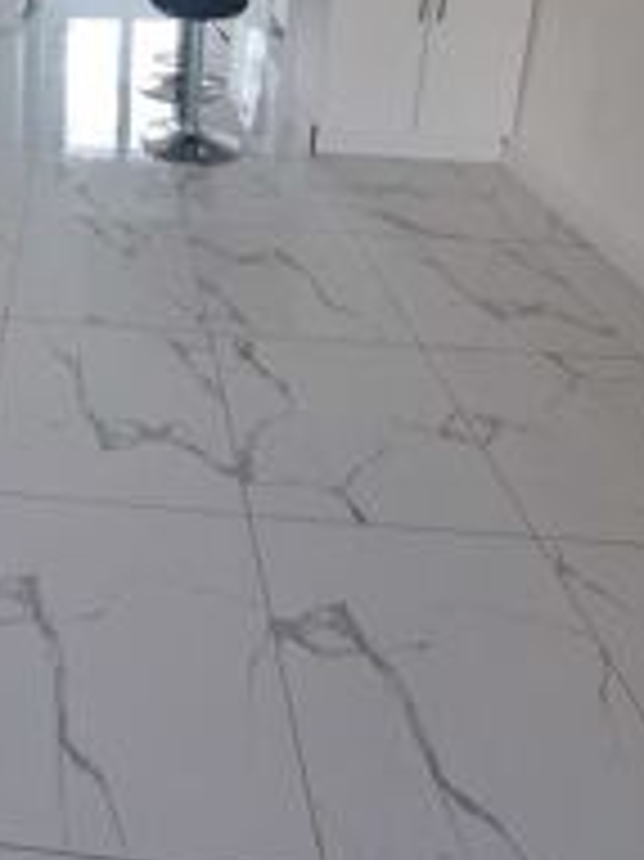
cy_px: -29
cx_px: 23
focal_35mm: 29
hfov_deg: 42.6
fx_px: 720
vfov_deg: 48.7
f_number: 2.2
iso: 125
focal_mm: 1.74
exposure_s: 1/50
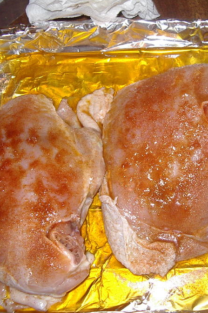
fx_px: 460
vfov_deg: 37.5
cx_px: 158
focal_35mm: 53
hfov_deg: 25.2
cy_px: 156
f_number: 2.6
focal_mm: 5.8
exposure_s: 1/60
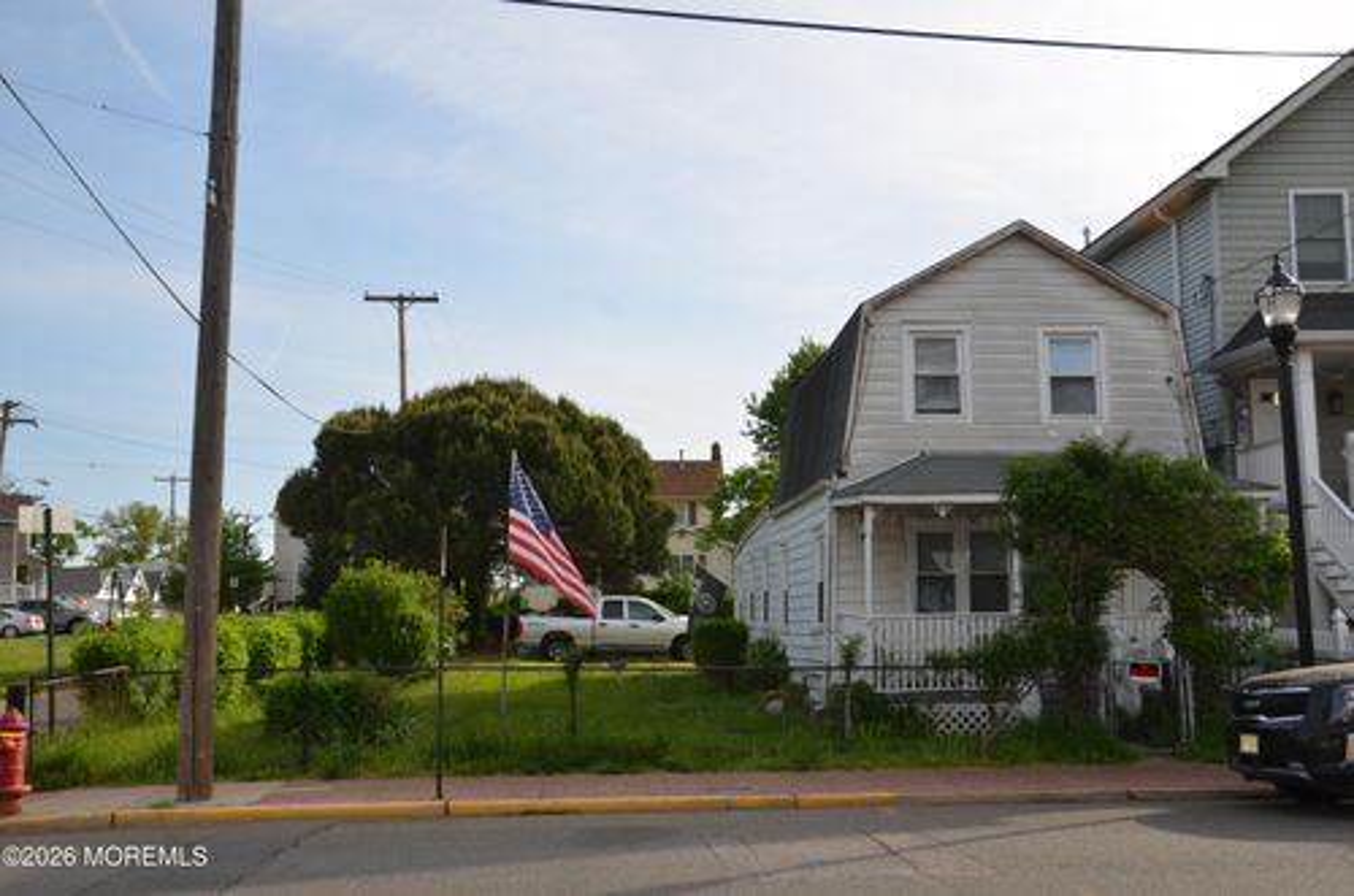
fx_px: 1238
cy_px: 448
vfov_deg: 39.8
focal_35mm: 33
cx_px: 677
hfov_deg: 57.3
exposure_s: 1/250
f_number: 7.1
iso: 100
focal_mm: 22
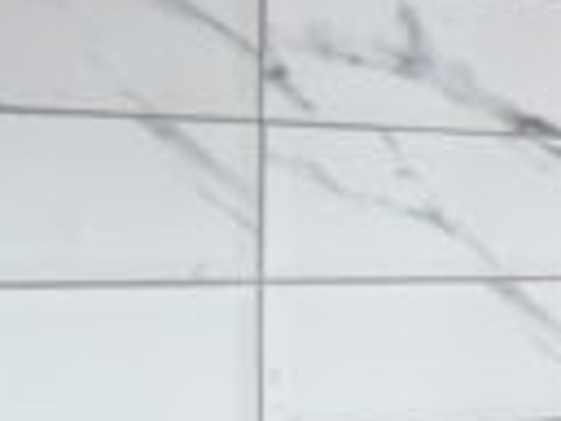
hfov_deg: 10.5
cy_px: 250
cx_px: 1775
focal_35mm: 115
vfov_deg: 12.9
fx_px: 1864
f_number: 4.5
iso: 560
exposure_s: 1/40
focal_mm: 10
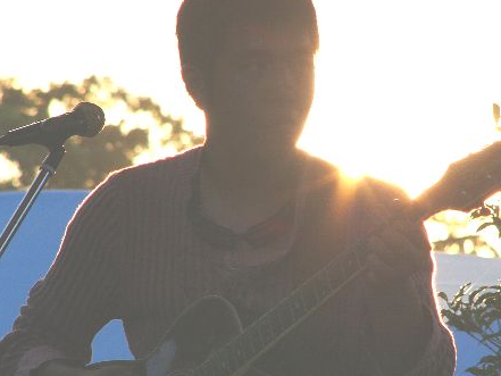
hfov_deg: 4.1
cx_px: 339
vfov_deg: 3.0
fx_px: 7079
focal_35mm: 489
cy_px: 261
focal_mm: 56.1
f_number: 4
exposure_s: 1/400
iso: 50
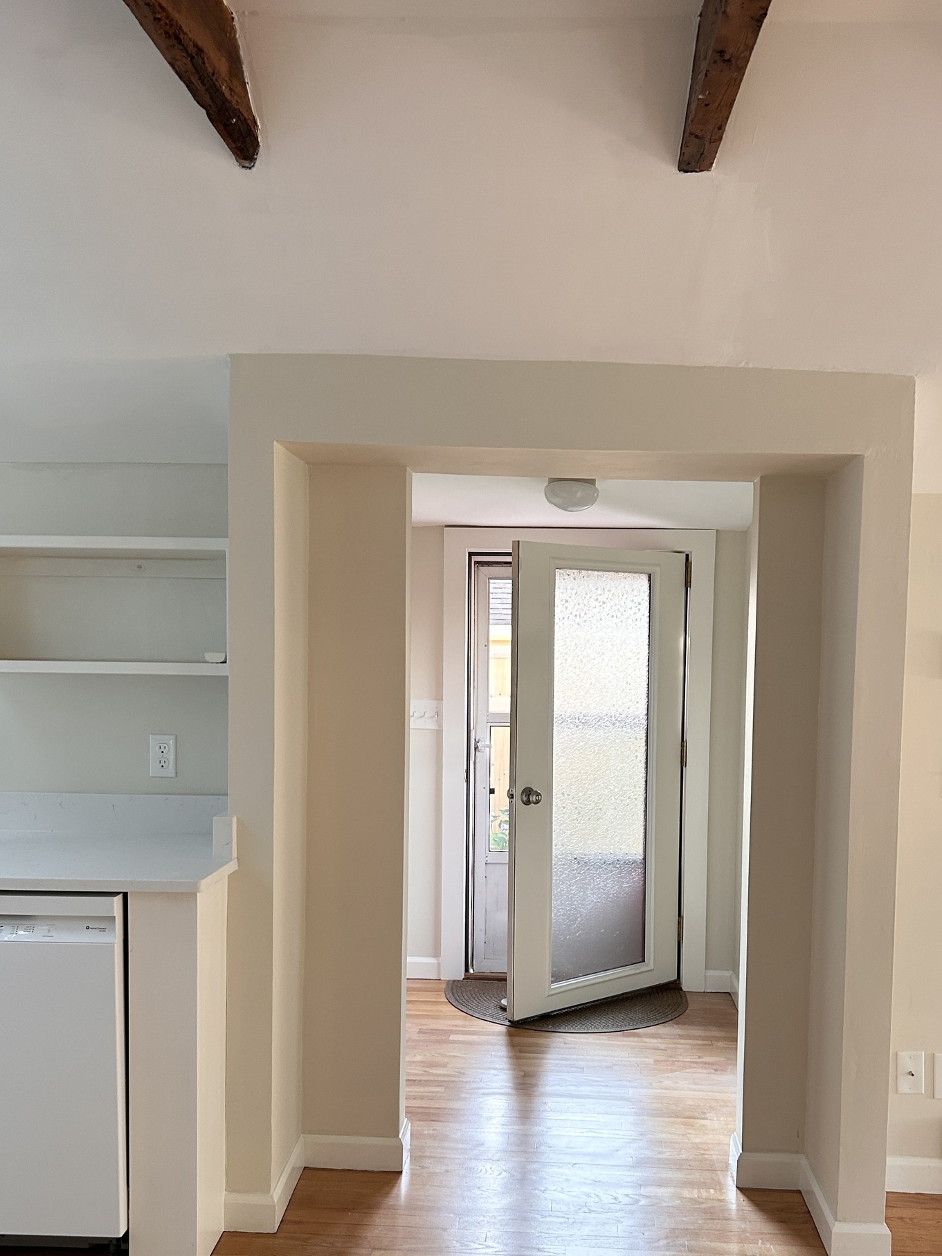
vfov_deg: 55.1
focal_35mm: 33
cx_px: 508
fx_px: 1198
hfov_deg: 42.9
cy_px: 732
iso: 125
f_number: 1.5
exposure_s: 1/105
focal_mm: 5.7
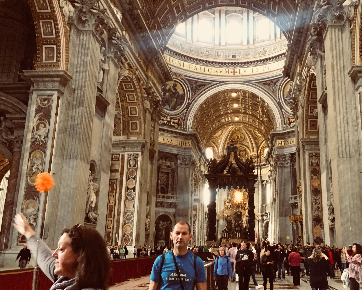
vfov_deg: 38.2
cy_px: 129
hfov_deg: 46.4
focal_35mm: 39
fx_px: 418
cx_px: 227
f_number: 2.2
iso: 200
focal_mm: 4.15
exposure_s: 1/20
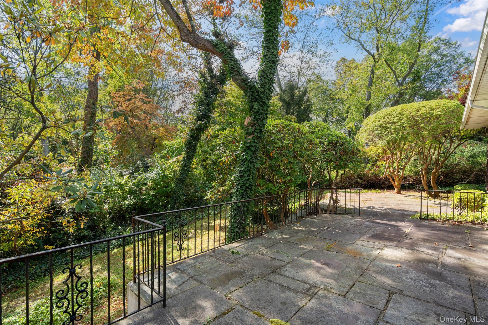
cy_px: 162
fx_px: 217
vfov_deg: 73.7
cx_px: 244
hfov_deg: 96.7
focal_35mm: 16
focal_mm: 16
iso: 250
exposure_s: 1/200
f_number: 6.3
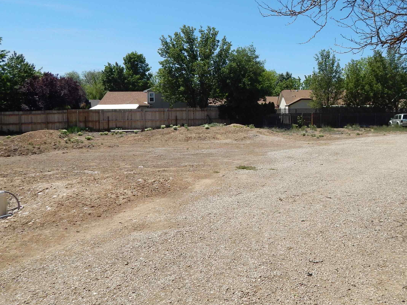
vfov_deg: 42.7
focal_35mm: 33
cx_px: 271
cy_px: 119
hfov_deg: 54.2
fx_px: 388
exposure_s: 1/500
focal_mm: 4
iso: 125
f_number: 6
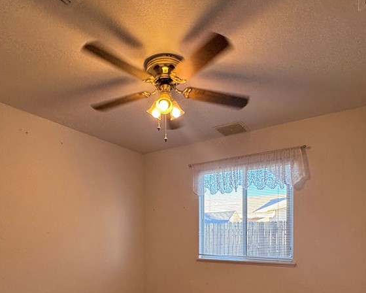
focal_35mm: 25
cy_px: 237
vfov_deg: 52.8
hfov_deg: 68.1
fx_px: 271
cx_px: 173
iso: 200
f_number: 2.2
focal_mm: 2.22
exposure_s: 1/120
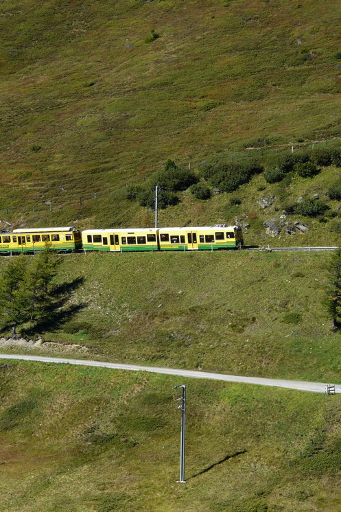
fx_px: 3468
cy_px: 256
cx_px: 60
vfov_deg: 8.4
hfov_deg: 5.6
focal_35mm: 244
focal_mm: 28.8
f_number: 5.6
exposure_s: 1/250
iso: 100
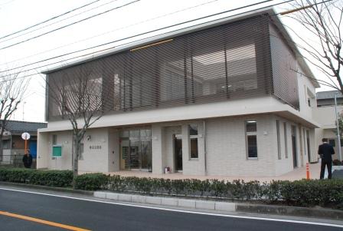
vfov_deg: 48.2
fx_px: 258
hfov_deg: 67.3
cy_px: 116
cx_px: 172
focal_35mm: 27
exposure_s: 1/320
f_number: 9
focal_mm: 18
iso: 1250
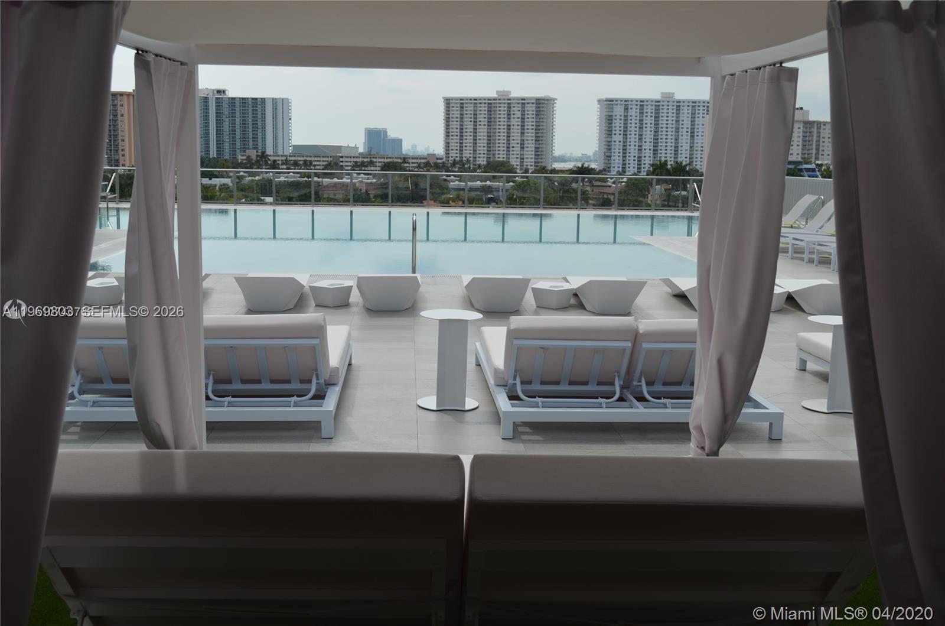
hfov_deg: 49.7
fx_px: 1021
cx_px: 472
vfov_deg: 34.0
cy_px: 313
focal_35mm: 39
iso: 100
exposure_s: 1/320
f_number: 9
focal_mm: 26
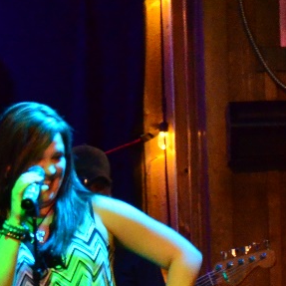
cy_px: 290
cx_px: -226
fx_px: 3309
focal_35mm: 354
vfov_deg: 4.9
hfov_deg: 4.9
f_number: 5
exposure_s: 1/25
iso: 3200
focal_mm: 50
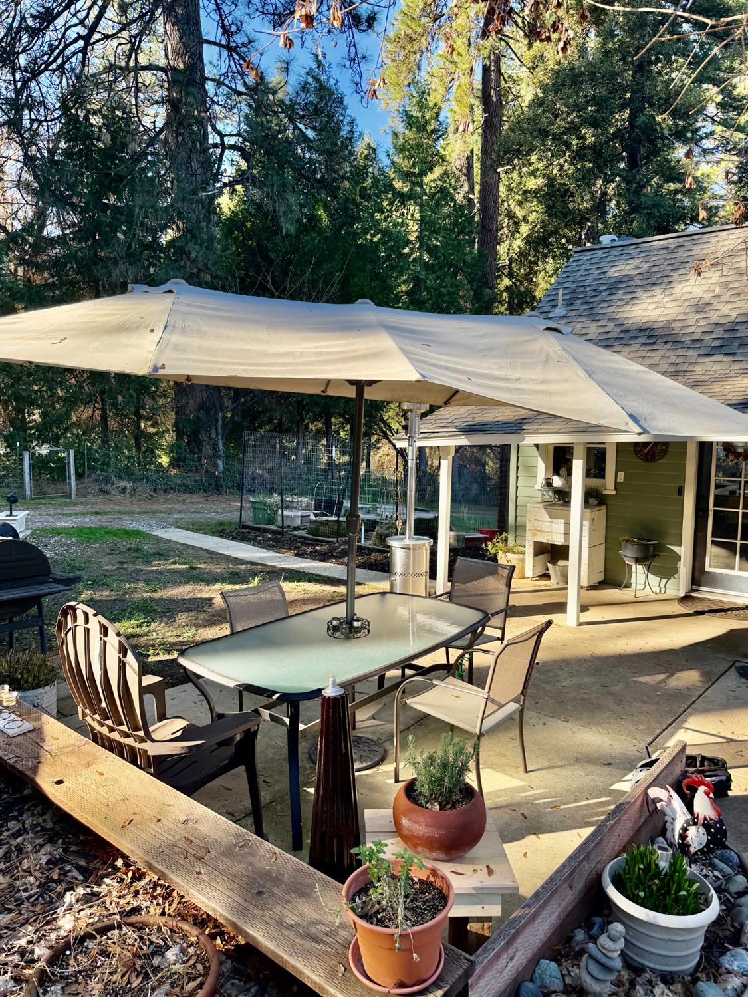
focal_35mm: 24
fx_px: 691
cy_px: 498
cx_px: 374
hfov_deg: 56.8
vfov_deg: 71.6
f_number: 1.78
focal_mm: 6.76
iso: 100
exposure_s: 1/735
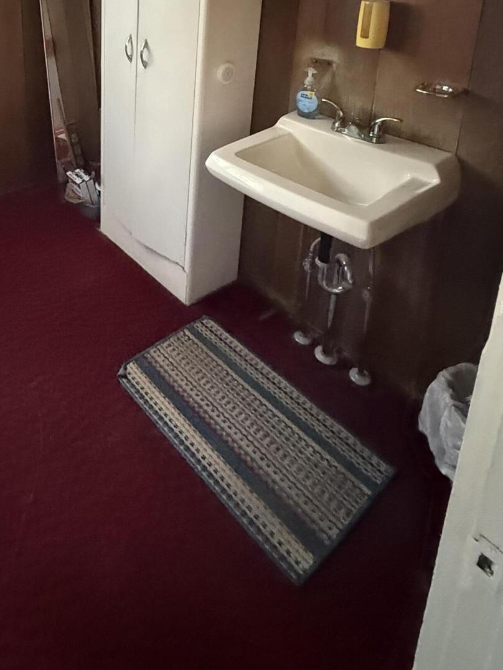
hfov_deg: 48.5
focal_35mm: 26
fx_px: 504
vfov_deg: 57.7
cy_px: 67
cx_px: 68
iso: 1250
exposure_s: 1/40
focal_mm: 2.22
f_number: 2.2
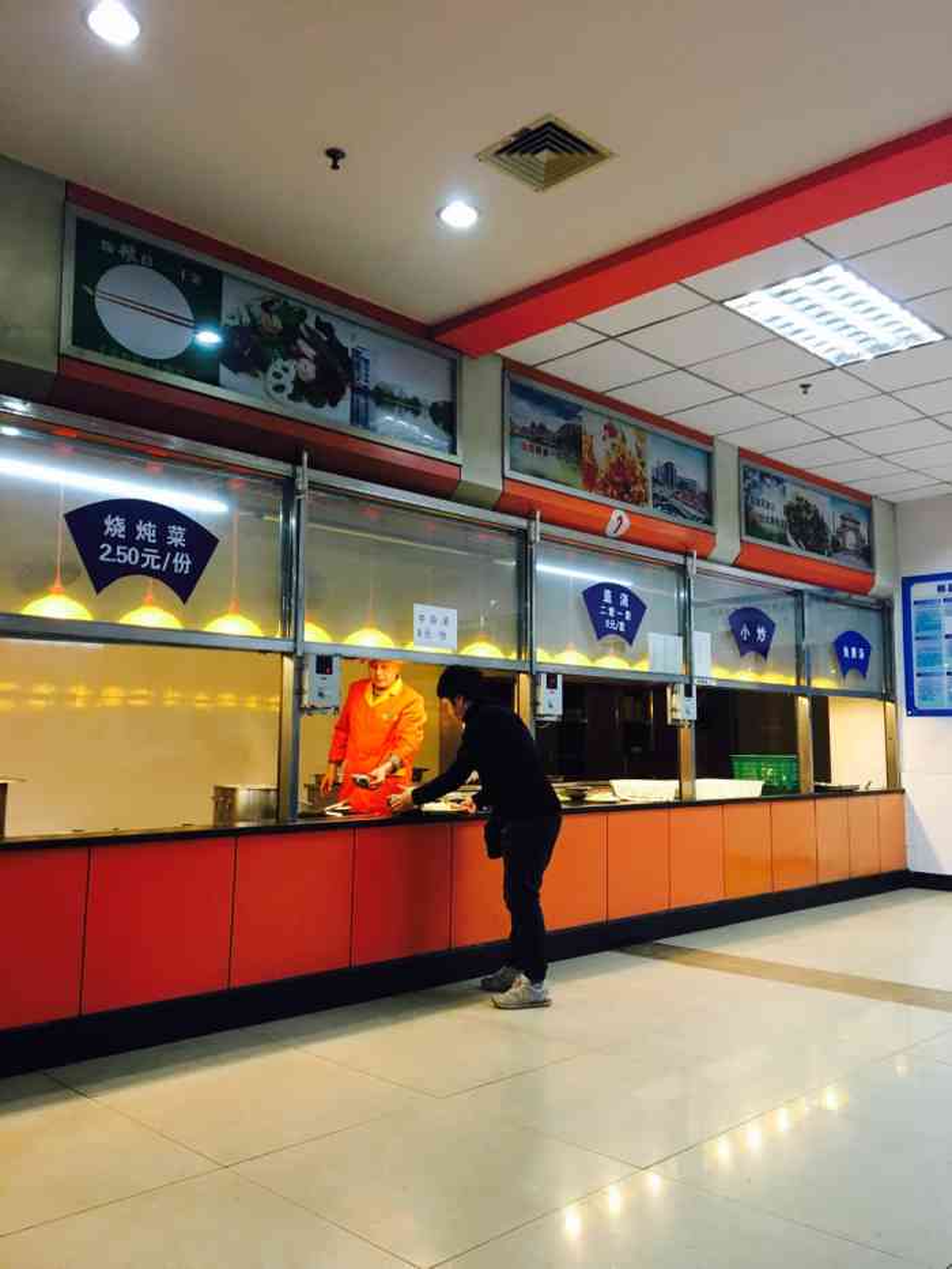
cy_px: 634
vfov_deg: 61.7
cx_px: 476
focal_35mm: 29
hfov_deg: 48.2
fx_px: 1063
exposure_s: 1/33
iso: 125
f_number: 2.2
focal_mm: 4.15
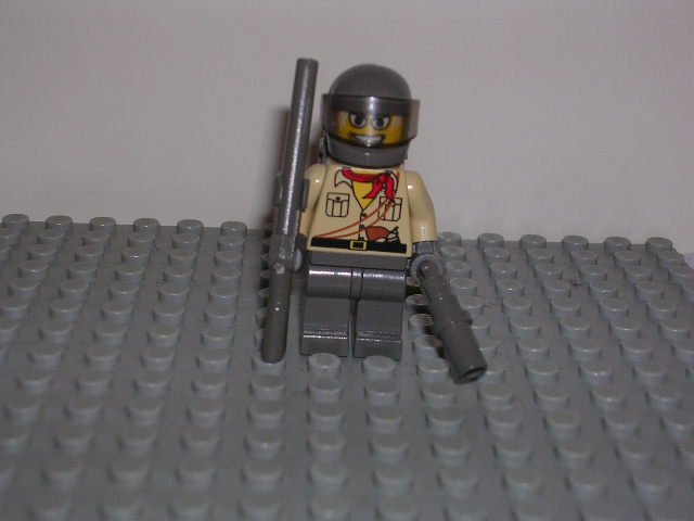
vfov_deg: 21.9
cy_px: 260
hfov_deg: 29.0
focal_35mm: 67
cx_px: 347
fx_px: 1343
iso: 50
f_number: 3.6
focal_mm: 10.2
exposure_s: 1/60.1
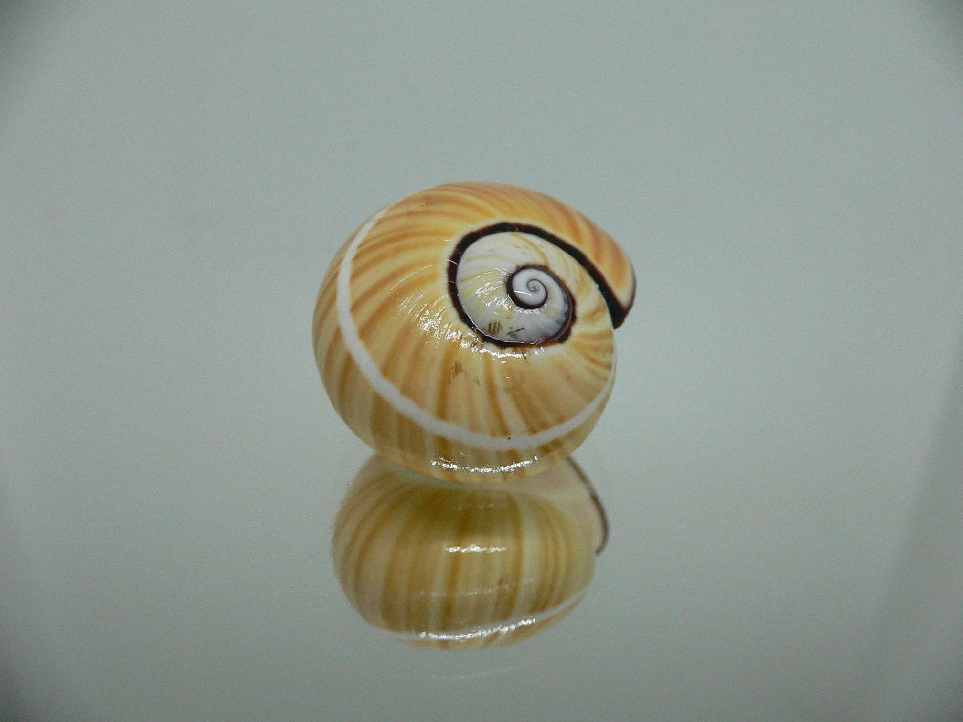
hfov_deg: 52.6
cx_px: 482
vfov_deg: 40.7
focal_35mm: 35
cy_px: 361
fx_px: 974
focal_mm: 4.6
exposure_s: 1/60
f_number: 2.8
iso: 200
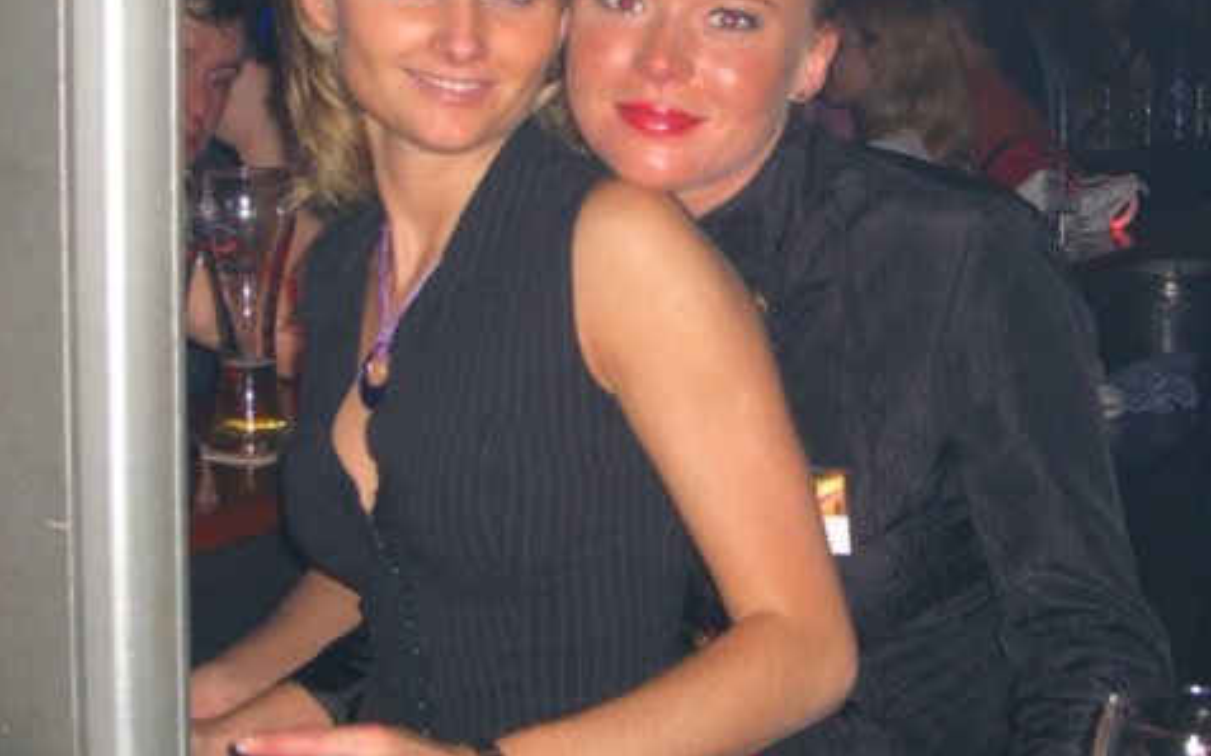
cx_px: 734
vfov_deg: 17.1
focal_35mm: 76
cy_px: 213
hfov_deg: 27.1
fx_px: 2508
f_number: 3.6
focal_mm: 11.8
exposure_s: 1/60
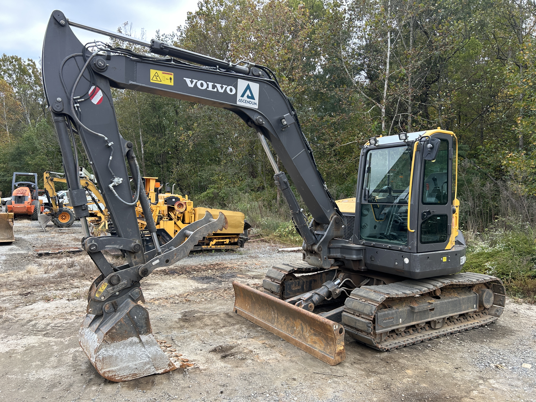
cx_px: 268
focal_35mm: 26
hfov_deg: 67.3
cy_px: 201
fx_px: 403
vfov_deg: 53.1
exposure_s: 1/769
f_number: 1.5
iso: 50
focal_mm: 5.7
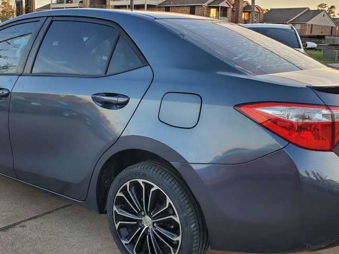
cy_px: 140
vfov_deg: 34.3
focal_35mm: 42
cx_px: 140
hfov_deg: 44.6
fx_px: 411
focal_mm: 4.3
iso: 50
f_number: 2.4
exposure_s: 1/77
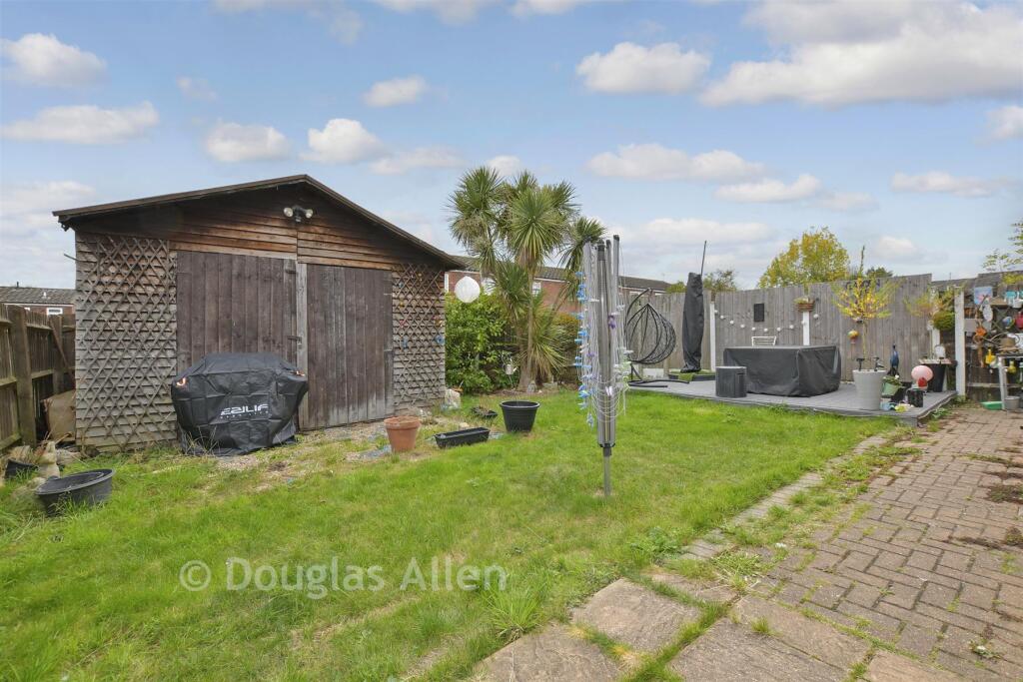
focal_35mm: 15
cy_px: 341
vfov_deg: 77.3
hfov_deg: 100.4
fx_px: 426
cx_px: 512
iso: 80
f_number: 8
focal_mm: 10
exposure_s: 1/40
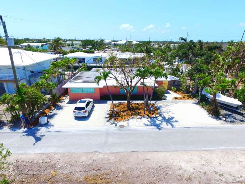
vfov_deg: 66.0
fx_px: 142
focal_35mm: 20
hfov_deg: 81.7
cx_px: 122
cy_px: 92
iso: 100
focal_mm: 3.61
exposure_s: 1/820
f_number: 2.8
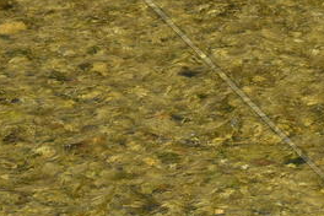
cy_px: 265
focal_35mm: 520
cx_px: 411
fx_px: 4676
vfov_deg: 2.6
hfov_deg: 4.0
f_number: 5.6
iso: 100
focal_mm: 105
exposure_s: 1/400
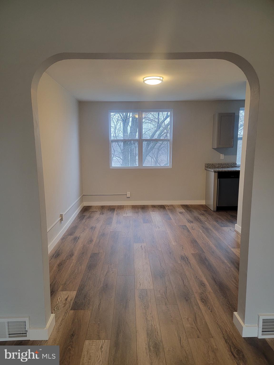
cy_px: 182
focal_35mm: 24
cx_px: 137
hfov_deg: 56.8
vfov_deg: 71.6
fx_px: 253
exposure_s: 1/60
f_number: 1.8
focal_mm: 6.7
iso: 250
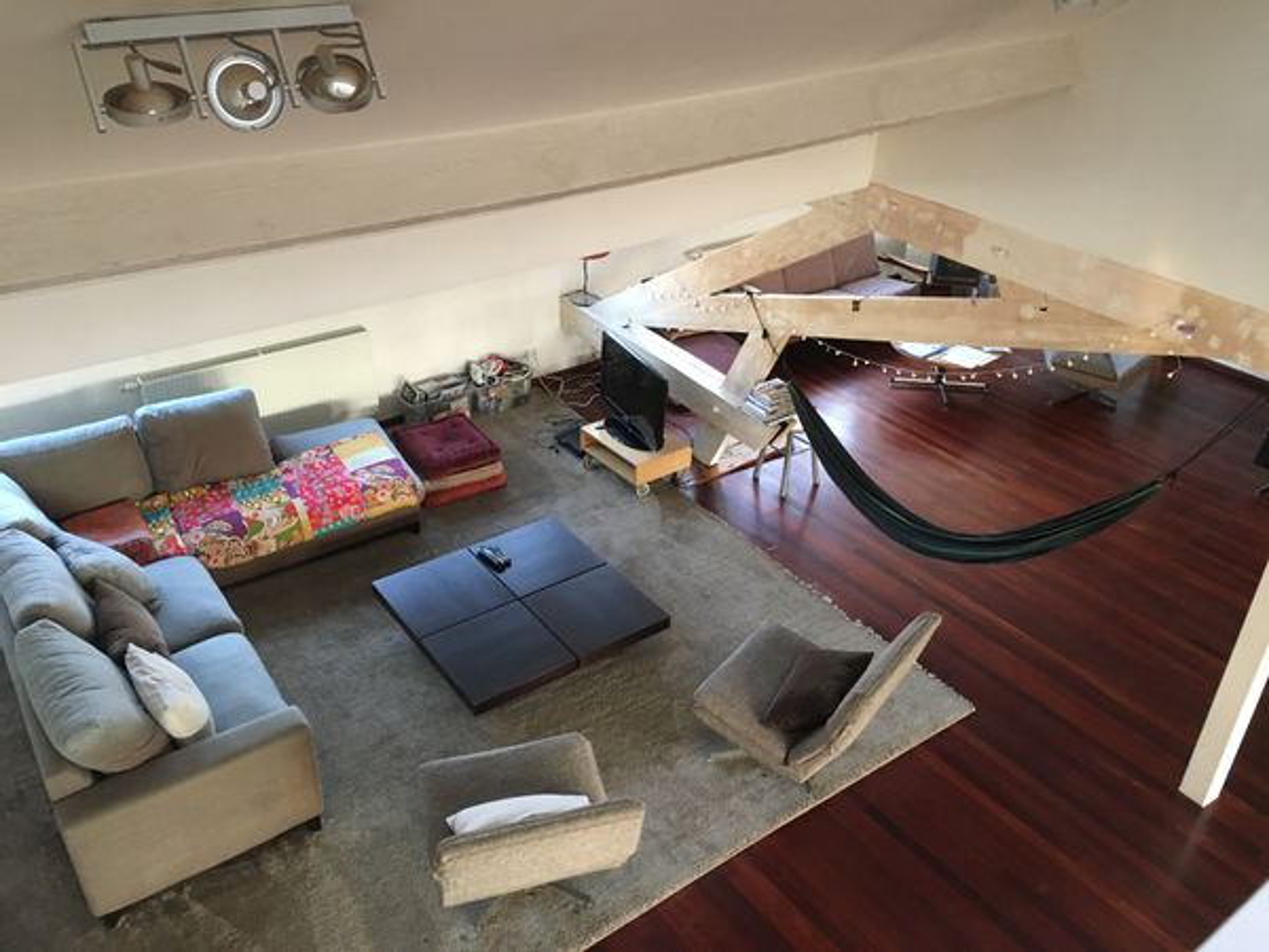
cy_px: 476
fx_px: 1063
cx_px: 634
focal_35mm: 29
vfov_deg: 48.2
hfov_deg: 61.7
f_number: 2.2
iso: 200
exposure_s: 1/33
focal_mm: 4.15
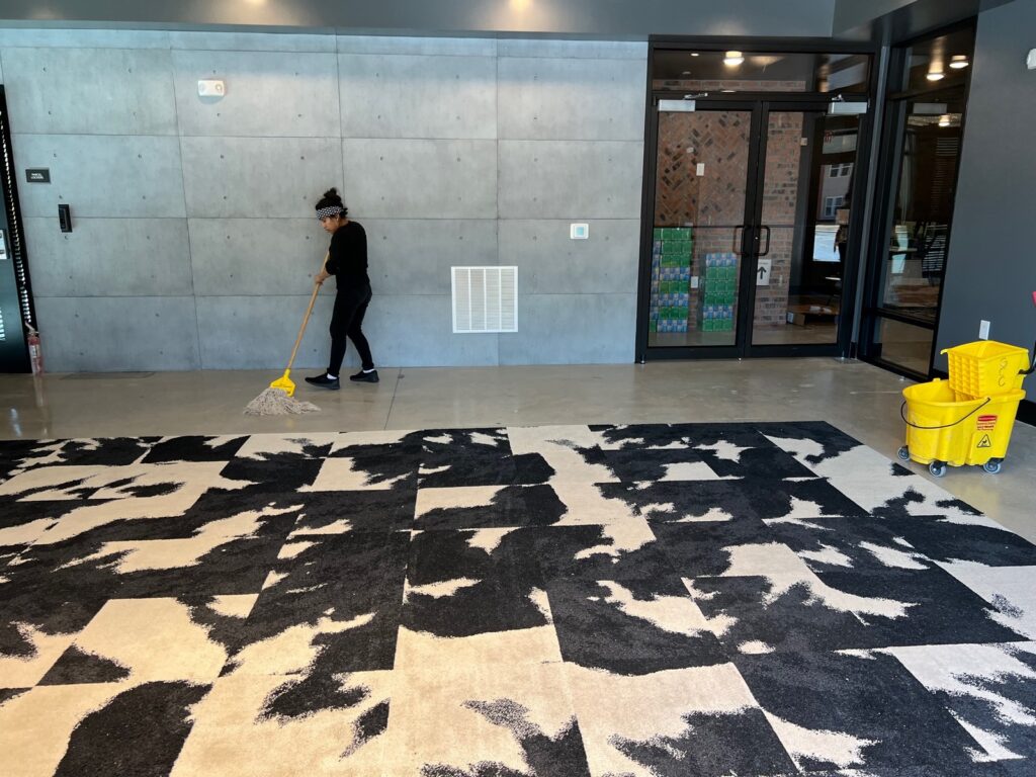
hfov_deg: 67.3
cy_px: 388
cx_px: 518
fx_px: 778
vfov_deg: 53.1
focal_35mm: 26
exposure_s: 1/120
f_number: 1.5
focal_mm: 5.7
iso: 64
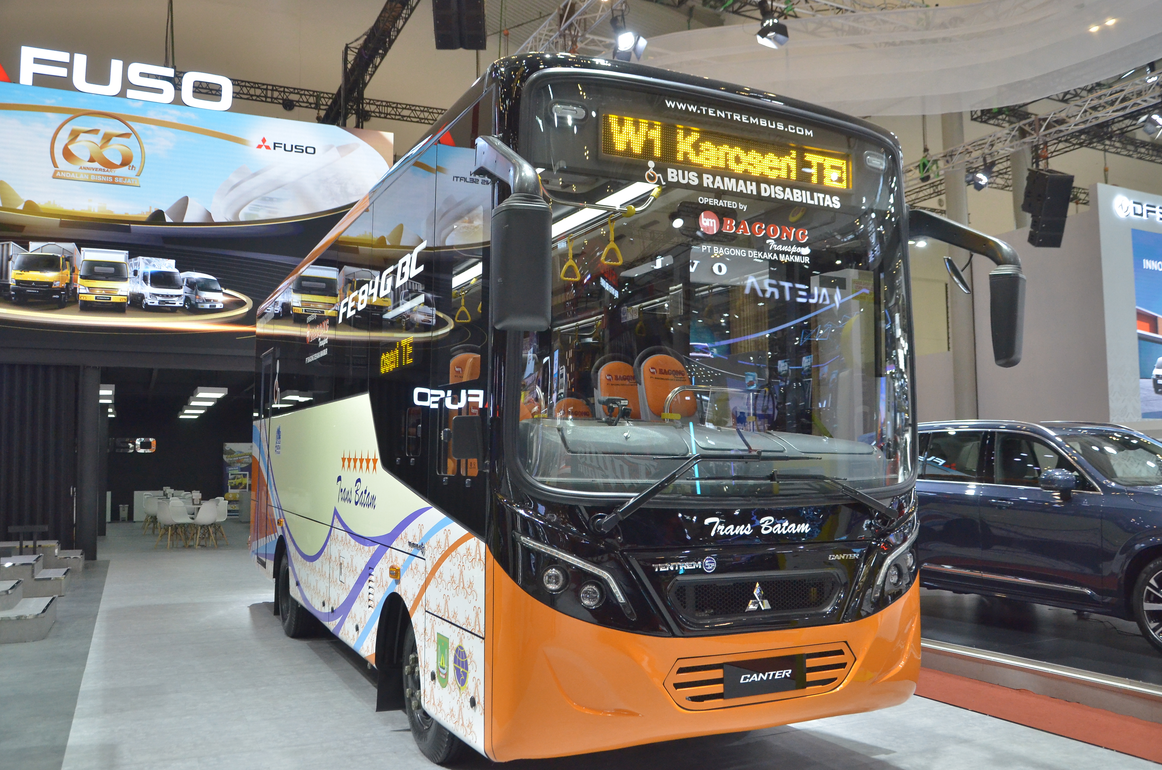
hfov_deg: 59.6
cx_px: 581
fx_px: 1015
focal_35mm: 32
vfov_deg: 41.5
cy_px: 385
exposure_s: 1/400
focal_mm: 21
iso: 2000
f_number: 5.6
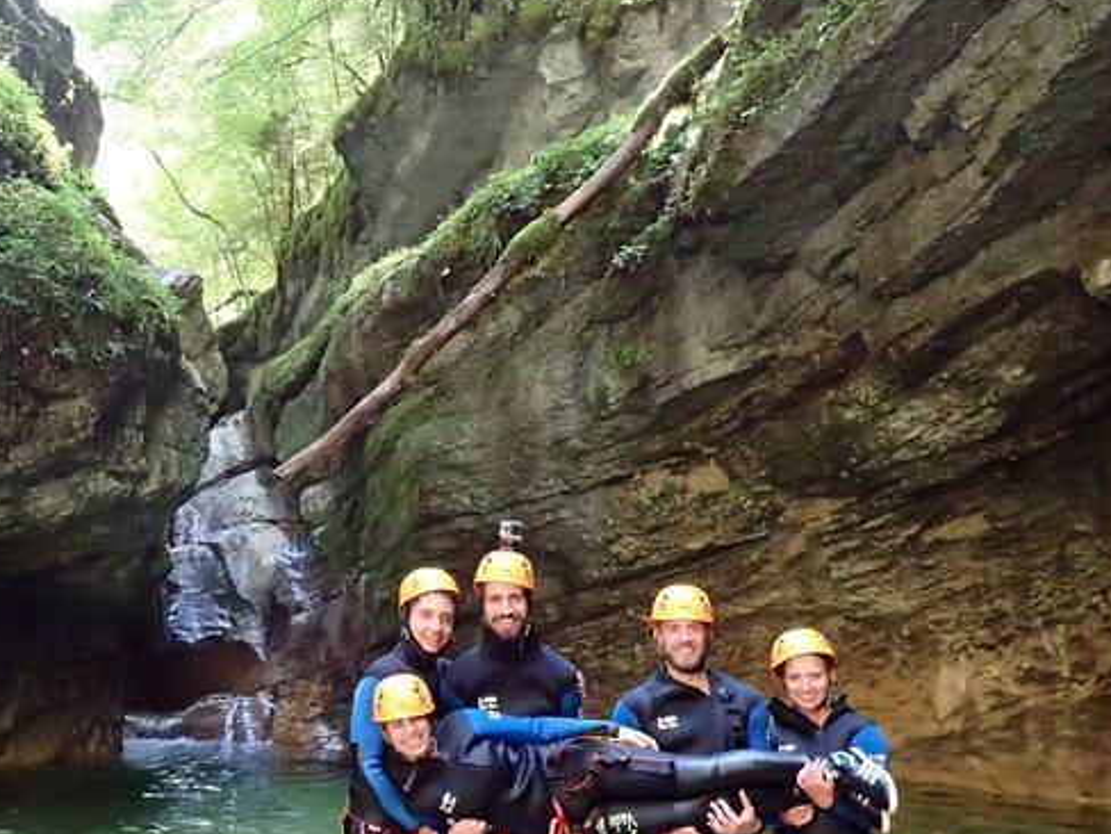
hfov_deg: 44.4
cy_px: 579
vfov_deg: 34.7
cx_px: 291
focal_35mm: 41
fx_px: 1316
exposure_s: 1/250
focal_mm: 4.5
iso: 1600
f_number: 2
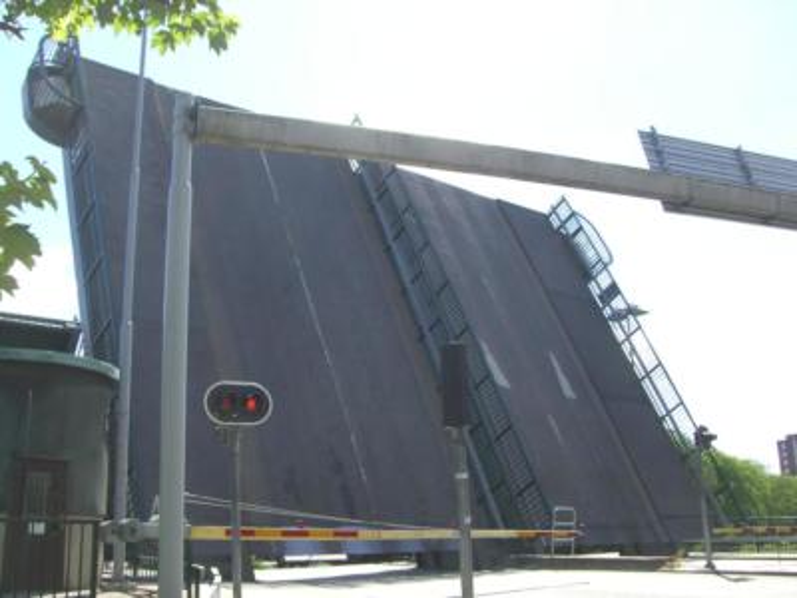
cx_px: 398
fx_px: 875
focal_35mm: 38
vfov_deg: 37.7
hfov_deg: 49.0
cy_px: 299
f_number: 4.3
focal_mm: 6.2
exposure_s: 1/250
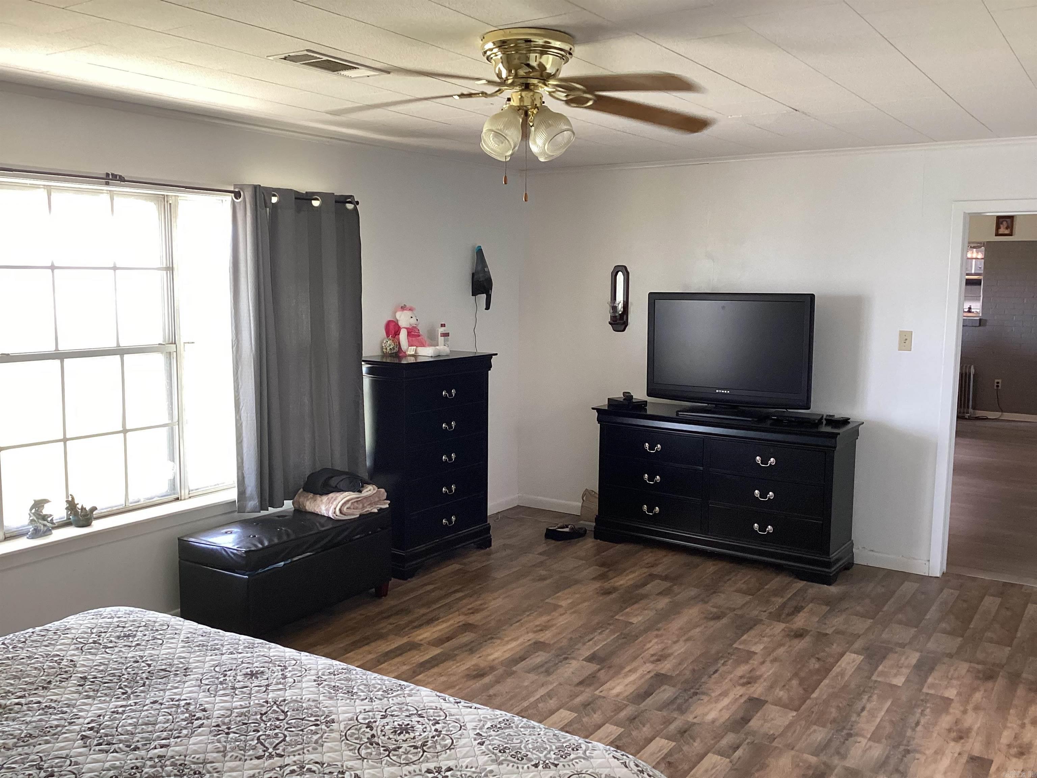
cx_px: 518
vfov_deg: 45.4
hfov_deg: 58.4
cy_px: 389
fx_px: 929
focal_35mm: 31
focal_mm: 3.3
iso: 100
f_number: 2.4
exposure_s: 1/60
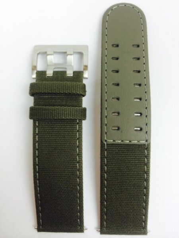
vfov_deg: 60.0
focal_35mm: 30
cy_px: 119
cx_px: 90
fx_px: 207
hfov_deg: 46.8
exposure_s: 1/60
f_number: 2.2
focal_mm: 4.12
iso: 40
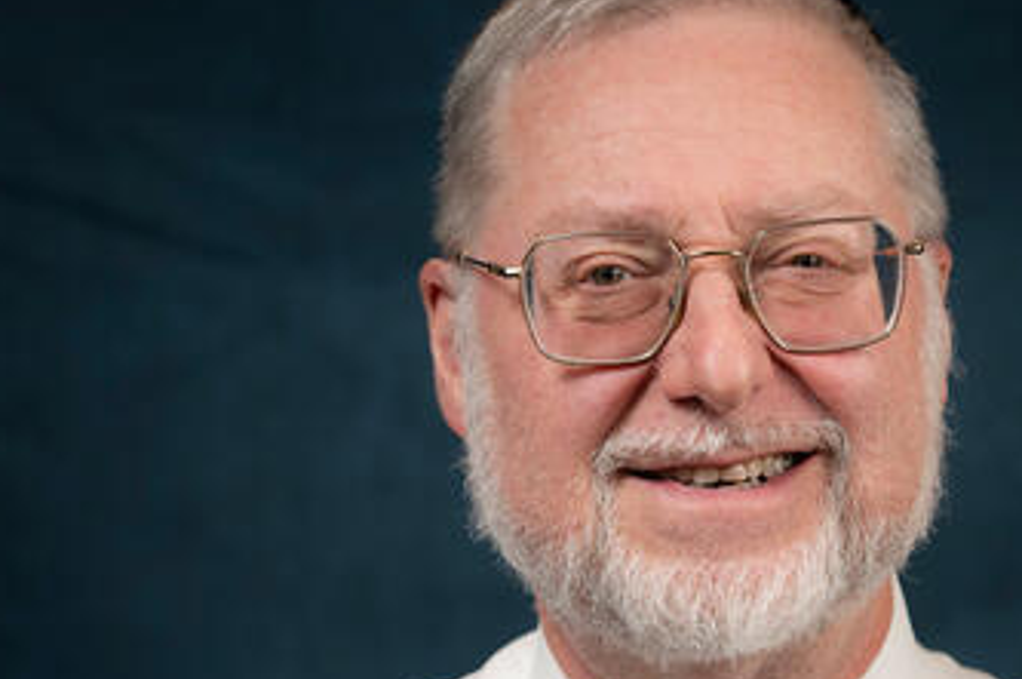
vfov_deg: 5.7
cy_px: 576
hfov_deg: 8.6
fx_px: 6775
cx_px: 712
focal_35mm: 239
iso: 125
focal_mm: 100
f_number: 5.6
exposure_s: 1/200
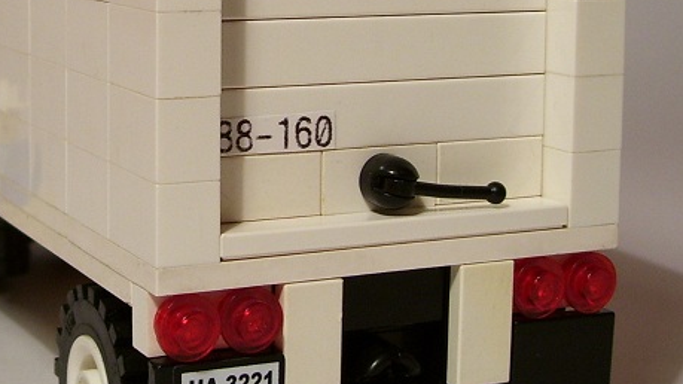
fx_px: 1630
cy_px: 73
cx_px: 126
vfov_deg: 13.4
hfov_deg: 23.3
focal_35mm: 90
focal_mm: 6
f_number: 2.7
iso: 80
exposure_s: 1/30
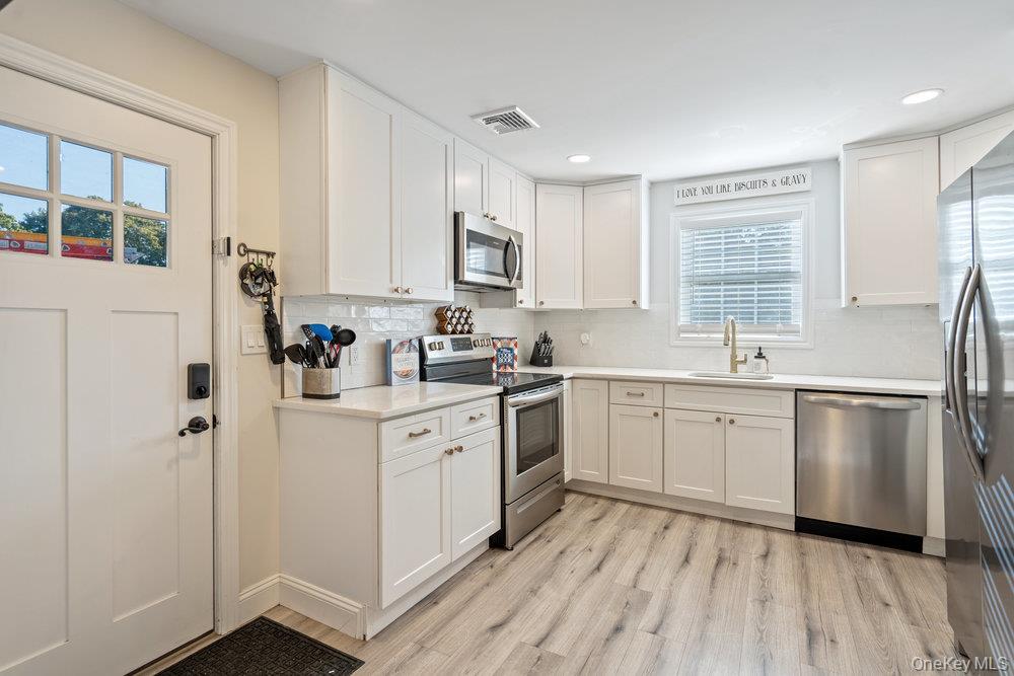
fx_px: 479
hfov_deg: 93.3
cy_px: 338
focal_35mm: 17
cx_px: 507
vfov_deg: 70.5
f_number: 5
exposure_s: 1/10
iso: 320
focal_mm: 17
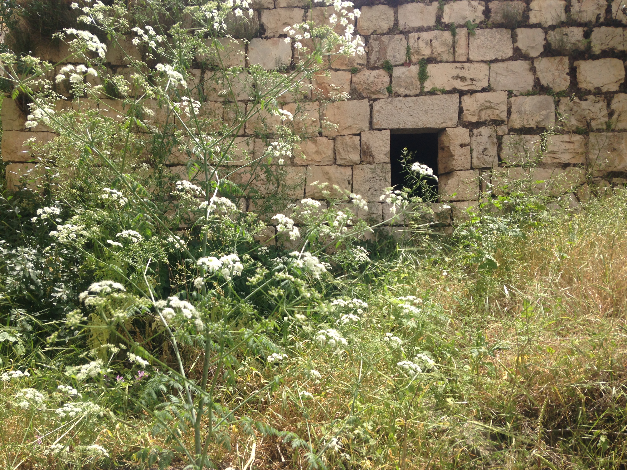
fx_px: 598
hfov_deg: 55.4
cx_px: 314
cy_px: 235
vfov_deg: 42.9
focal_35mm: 33
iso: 50
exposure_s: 1/985
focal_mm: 4.12
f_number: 2.4
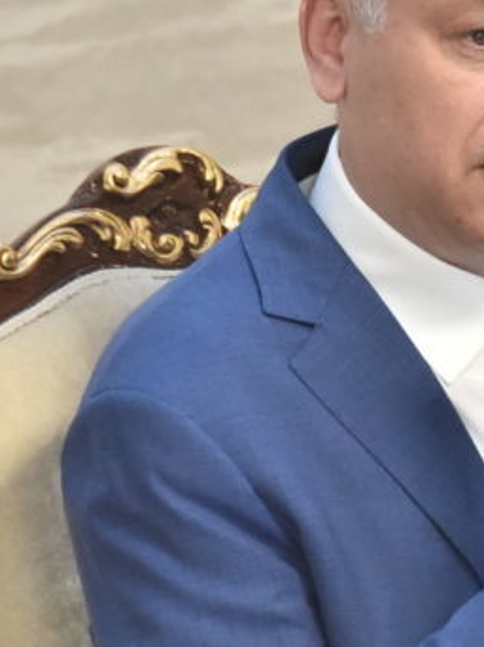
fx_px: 18834
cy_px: 416
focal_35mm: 1009
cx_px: 647
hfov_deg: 1.5
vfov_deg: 2.0
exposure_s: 1/125
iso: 8000
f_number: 9
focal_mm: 350
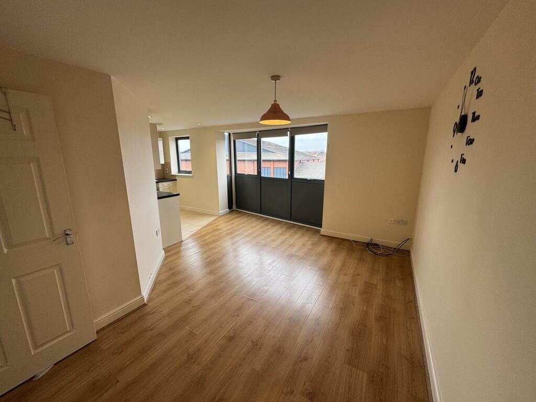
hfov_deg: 102.1
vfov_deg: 85.7
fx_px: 217
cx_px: 268
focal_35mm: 14
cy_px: 201
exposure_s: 1/99
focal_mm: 2.22
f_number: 2.2
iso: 125
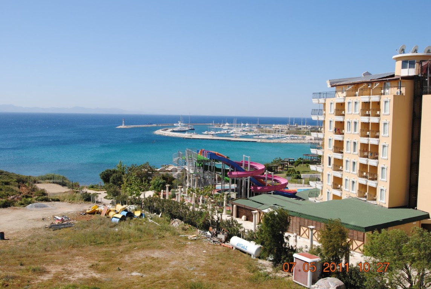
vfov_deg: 37.0
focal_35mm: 36
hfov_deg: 53.0
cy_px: 144
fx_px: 432
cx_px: 216
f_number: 8
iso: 100
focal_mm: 24
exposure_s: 1/250
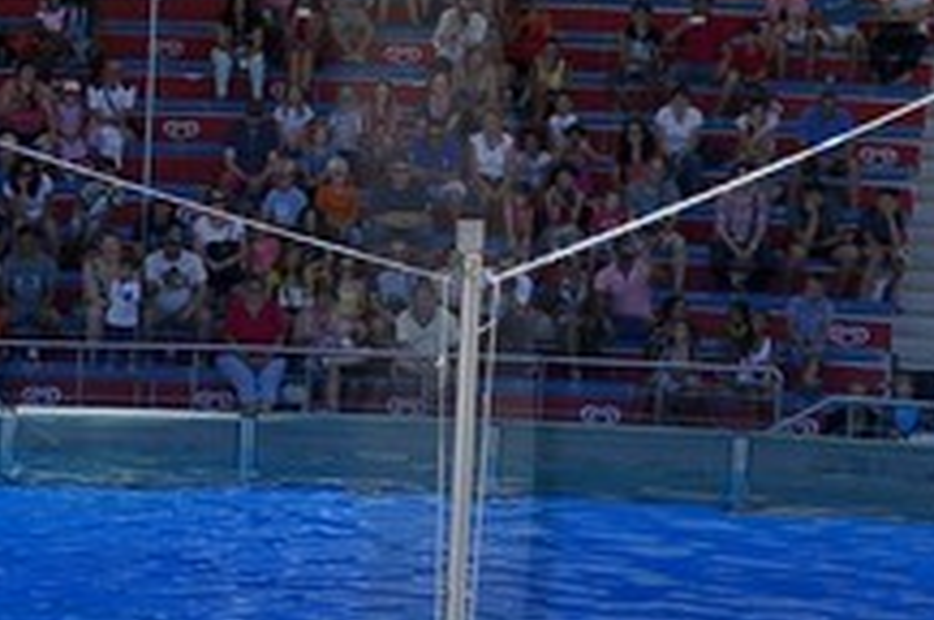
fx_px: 5932
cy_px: 409
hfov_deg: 8.3
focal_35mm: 229
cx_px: -1244
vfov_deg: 6.0
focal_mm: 31
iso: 100
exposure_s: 1/640
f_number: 5
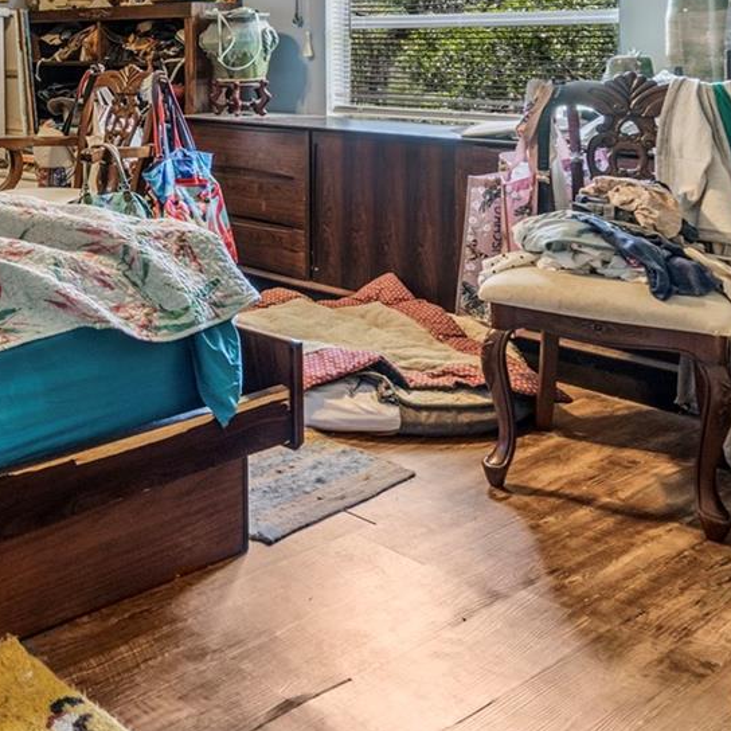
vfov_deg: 38.6
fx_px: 956
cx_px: -117
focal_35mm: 40
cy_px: 56
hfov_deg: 34.6
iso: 400
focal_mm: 16
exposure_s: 2
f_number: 8
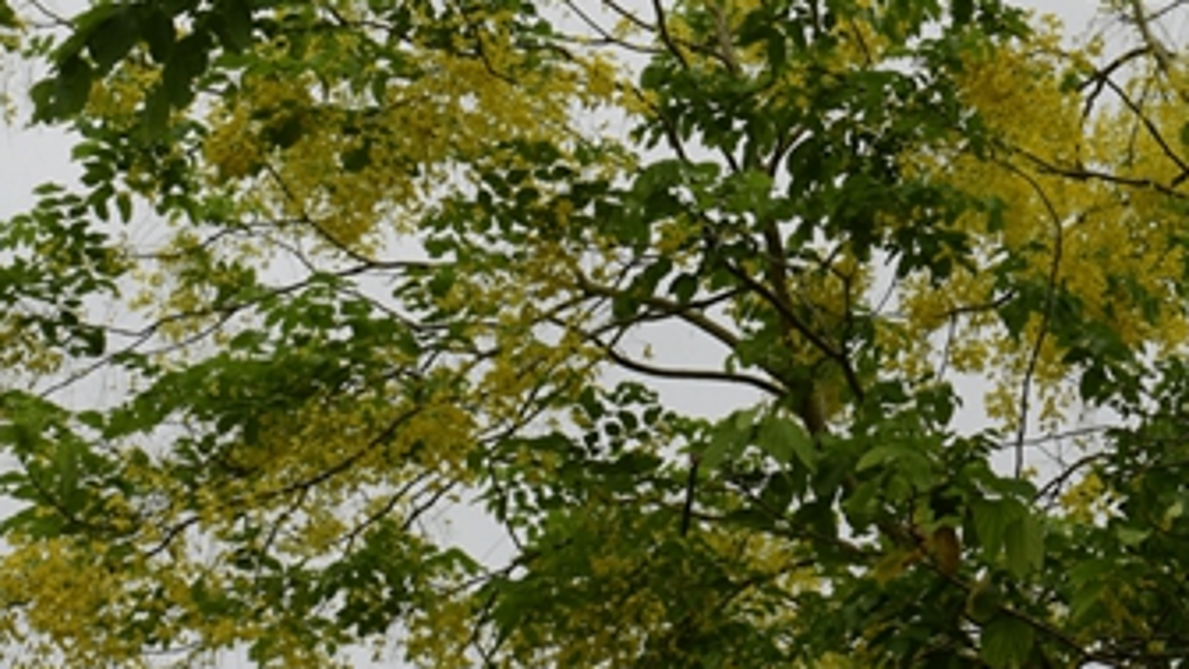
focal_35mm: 101
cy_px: -273
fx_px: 3184
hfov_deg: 20.2
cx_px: 1295
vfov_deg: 11.6
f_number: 8
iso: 64
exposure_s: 1/200
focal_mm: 24
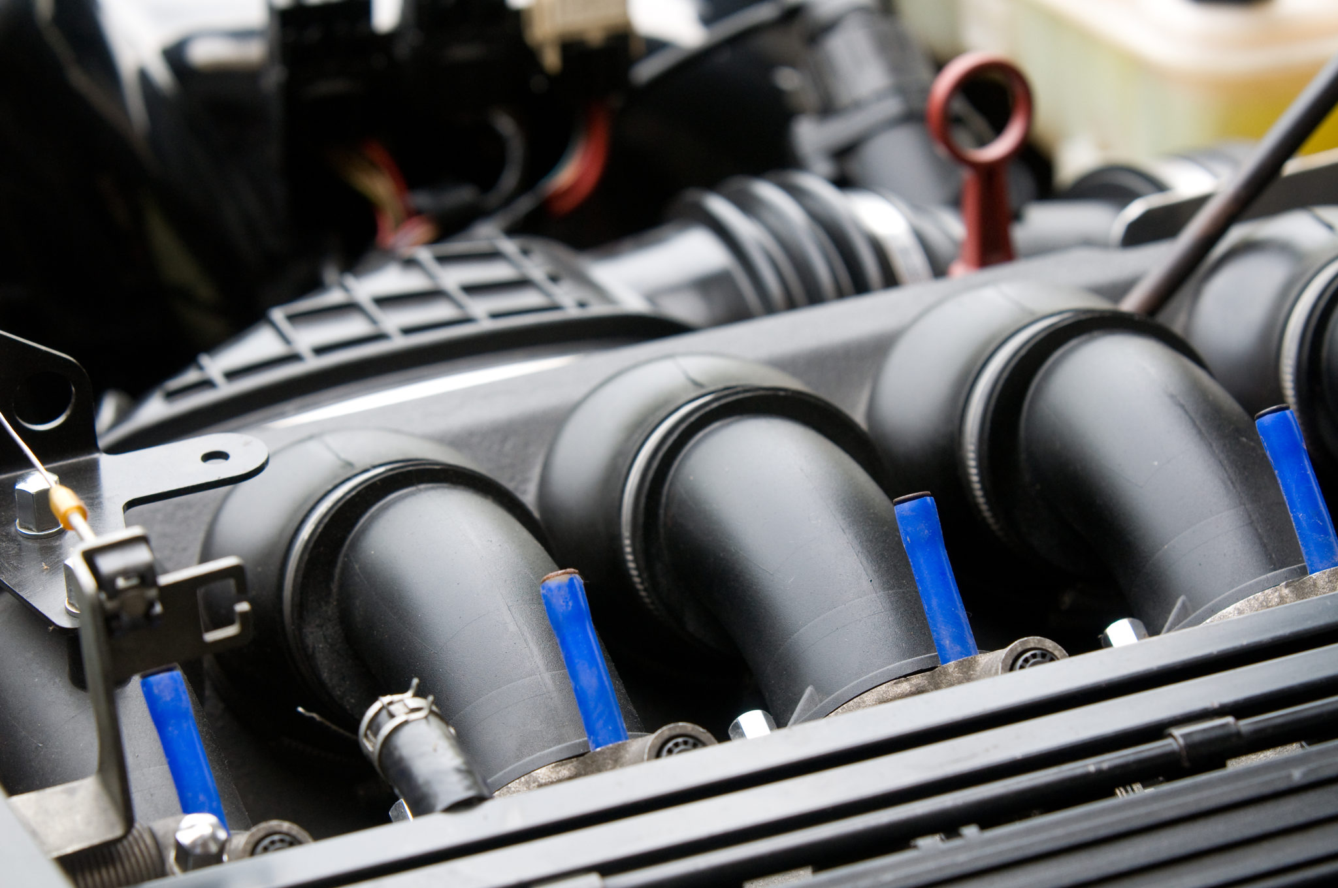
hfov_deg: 14.9
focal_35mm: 138
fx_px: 5122
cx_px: 669
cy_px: 444
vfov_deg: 9.9
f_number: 5.6
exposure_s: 1/250
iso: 400
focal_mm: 92
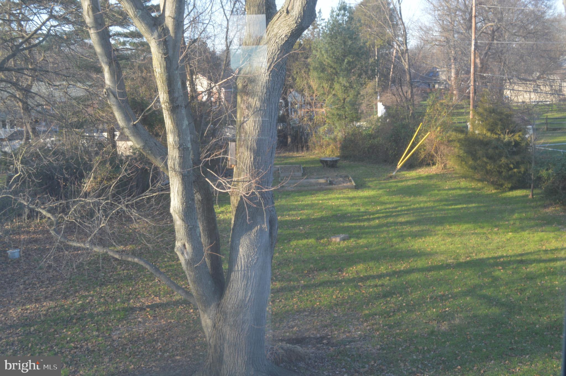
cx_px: 283
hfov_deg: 46.4
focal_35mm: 42
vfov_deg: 31.8
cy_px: 188
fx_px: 660
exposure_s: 1/60
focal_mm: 28
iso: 400
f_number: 7.1
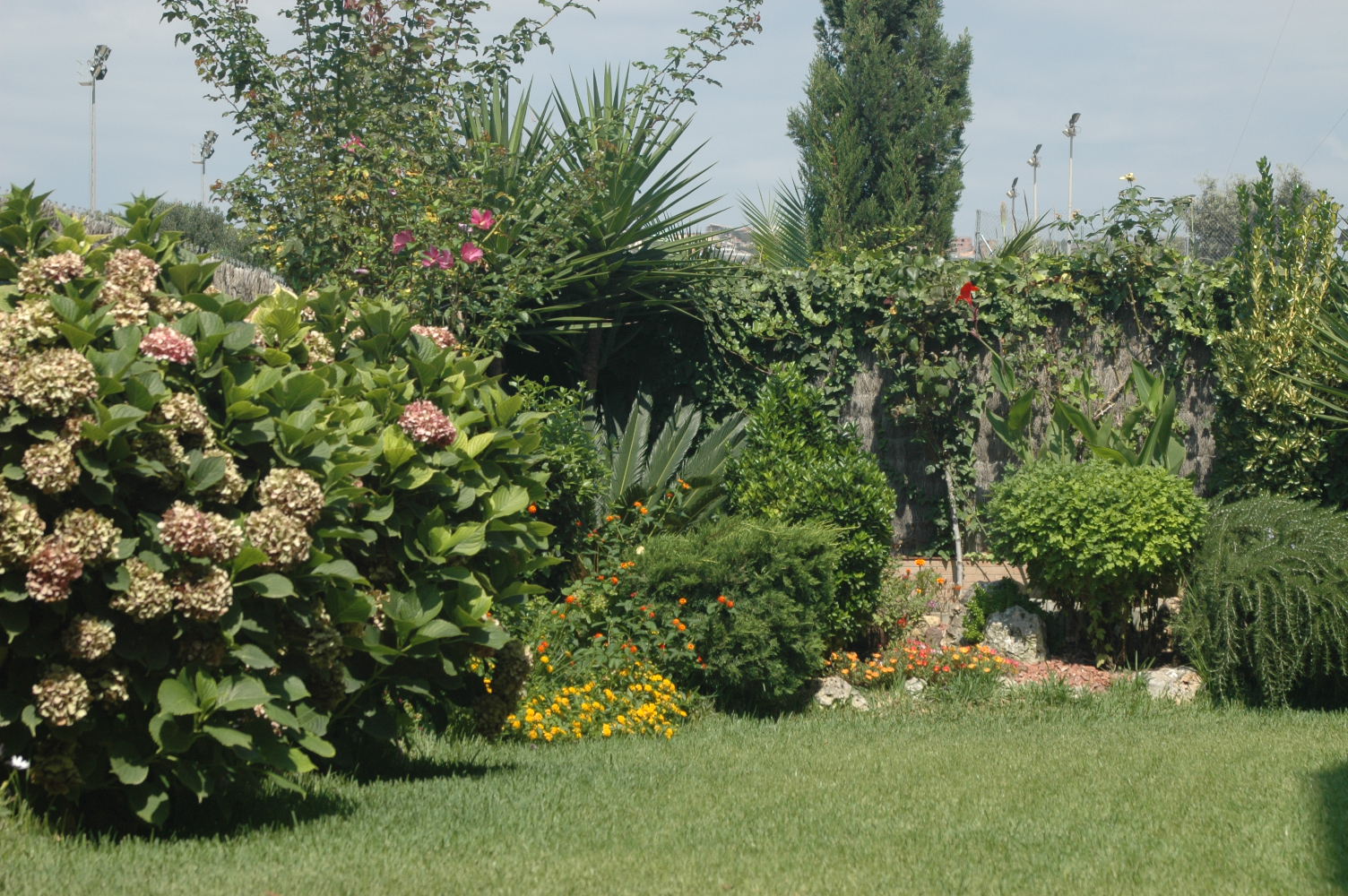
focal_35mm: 120
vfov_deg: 11.4
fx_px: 4489
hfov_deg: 17.1
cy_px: 448
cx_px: 674
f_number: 10
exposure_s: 1/400
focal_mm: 80
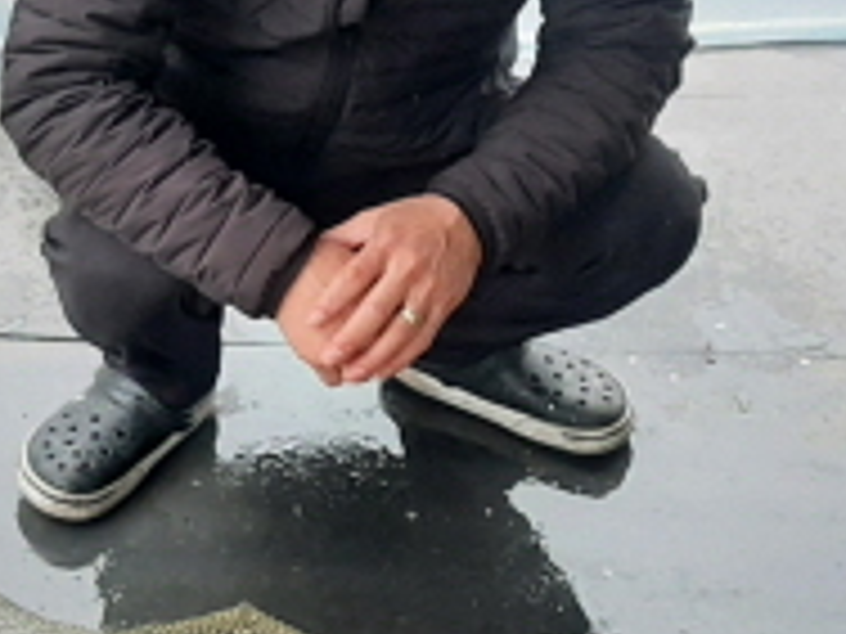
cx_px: 328
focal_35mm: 90
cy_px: 315
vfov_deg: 16.4
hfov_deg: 21.7
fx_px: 2200
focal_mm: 3.93
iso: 200
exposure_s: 1/30
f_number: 1.7
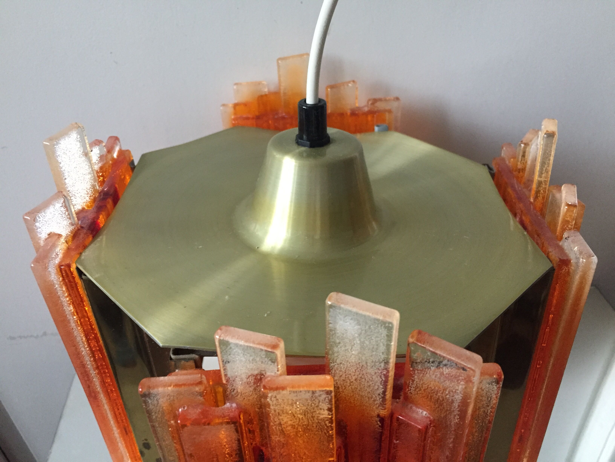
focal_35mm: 29
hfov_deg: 61.7
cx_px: 308
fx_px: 515
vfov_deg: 48.2
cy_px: 231
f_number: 2.2
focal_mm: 4.15
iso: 250
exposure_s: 1/25
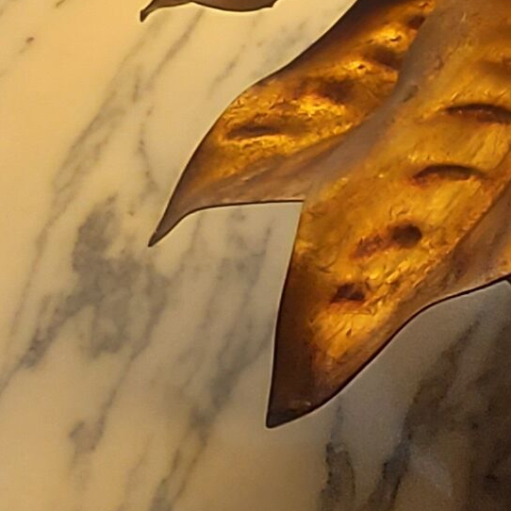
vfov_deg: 7.9
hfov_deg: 9.2
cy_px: -1168
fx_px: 3023
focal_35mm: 181
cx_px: 910
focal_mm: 5.23
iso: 100
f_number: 1.8
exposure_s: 1/60
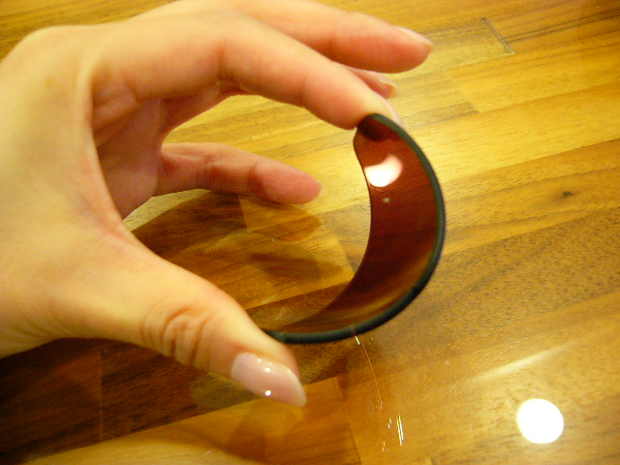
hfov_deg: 52.6
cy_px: 232
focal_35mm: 35
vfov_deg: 40.7
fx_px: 627
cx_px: 310
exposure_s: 1/15
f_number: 2.8
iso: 200
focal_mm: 5.8
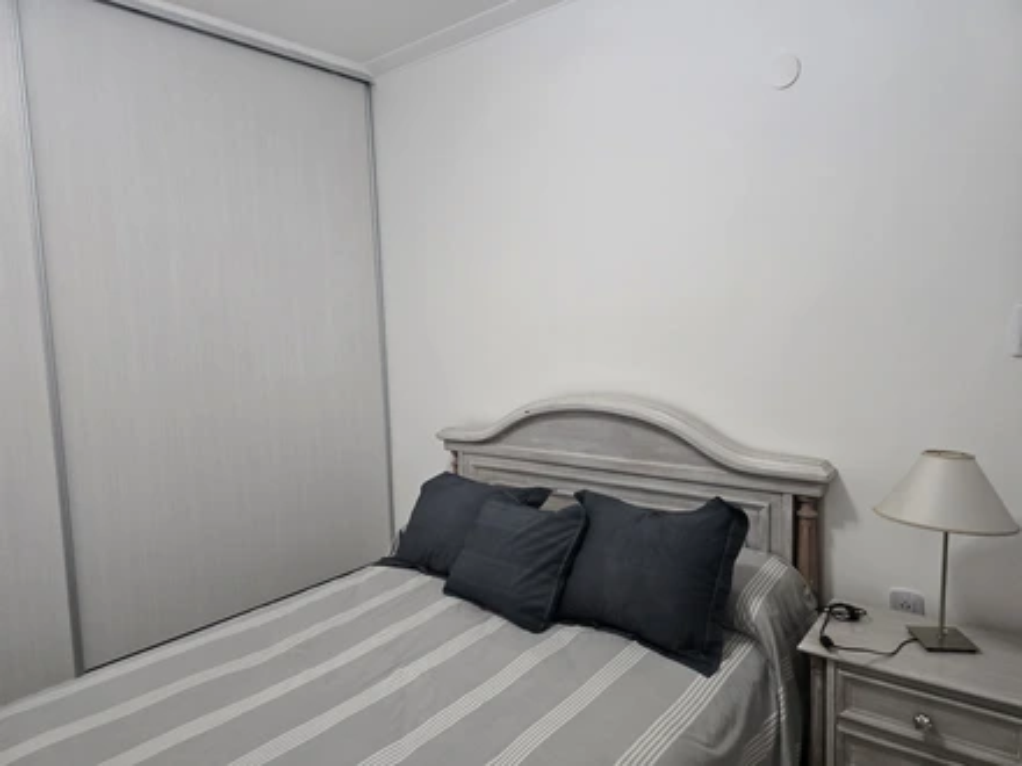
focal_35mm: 23
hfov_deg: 73.9
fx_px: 679
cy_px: 383
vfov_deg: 58.9
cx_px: 511
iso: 640
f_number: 1.7
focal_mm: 6.3
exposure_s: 1/100
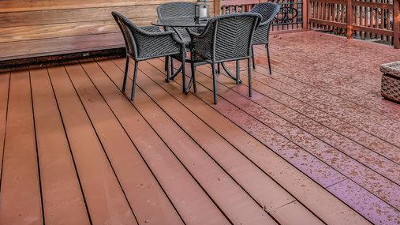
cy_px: -33
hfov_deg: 52.3
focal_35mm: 36
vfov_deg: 29.1
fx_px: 382
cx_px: 310
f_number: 8
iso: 320
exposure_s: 1/6
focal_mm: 17
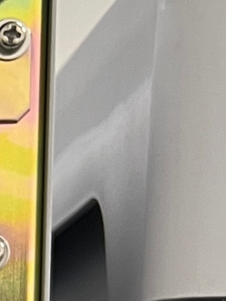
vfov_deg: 9.4
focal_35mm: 193
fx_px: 1681
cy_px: 663
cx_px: -600
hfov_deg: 6.5
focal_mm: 5.7
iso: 100
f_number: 1.5
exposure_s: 1/60
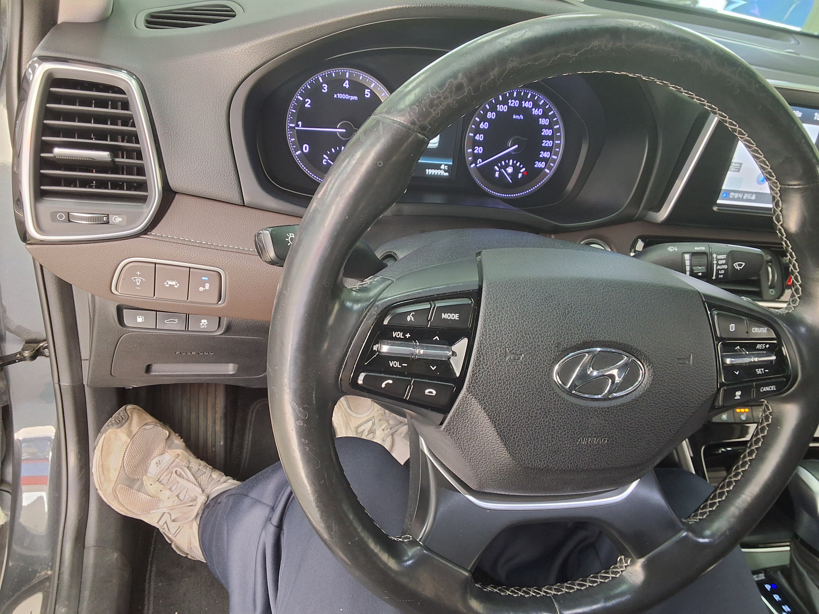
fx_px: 662
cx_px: 410
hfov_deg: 63.4
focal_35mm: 28
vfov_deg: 49.7
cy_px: 307
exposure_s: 1/40
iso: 160
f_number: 1.9
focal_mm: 2.91
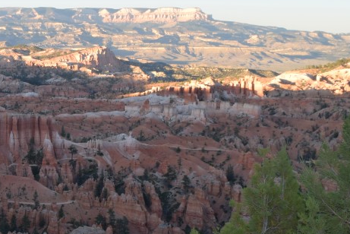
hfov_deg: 23.5
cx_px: -65
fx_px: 769
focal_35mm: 79
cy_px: 165
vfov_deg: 17.2
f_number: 8
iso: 100
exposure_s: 1/60
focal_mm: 18
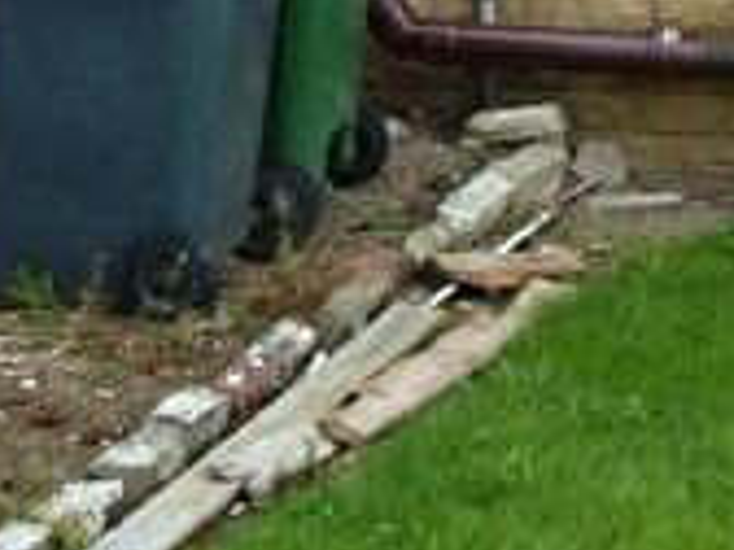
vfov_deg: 9.7
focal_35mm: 146
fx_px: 3096
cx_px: 987
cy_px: -434
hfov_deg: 13.0
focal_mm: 5.7
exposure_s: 1/100
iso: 80
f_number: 4
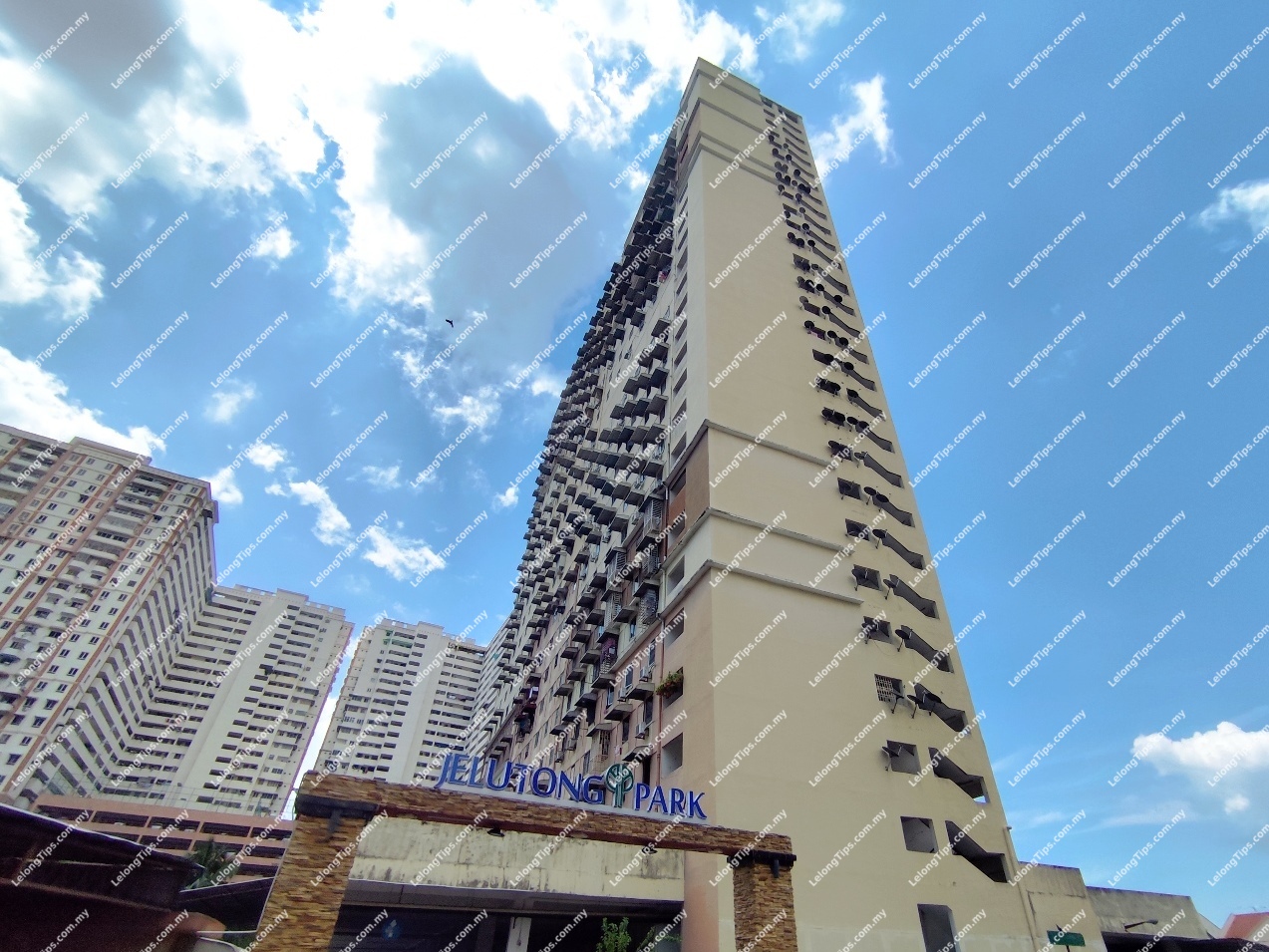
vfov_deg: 78.1
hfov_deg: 94.5
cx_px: 634
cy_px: 476
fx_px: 587
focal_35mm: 16
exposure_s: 1/3111
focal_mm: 1.65
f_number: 2.2
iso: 50
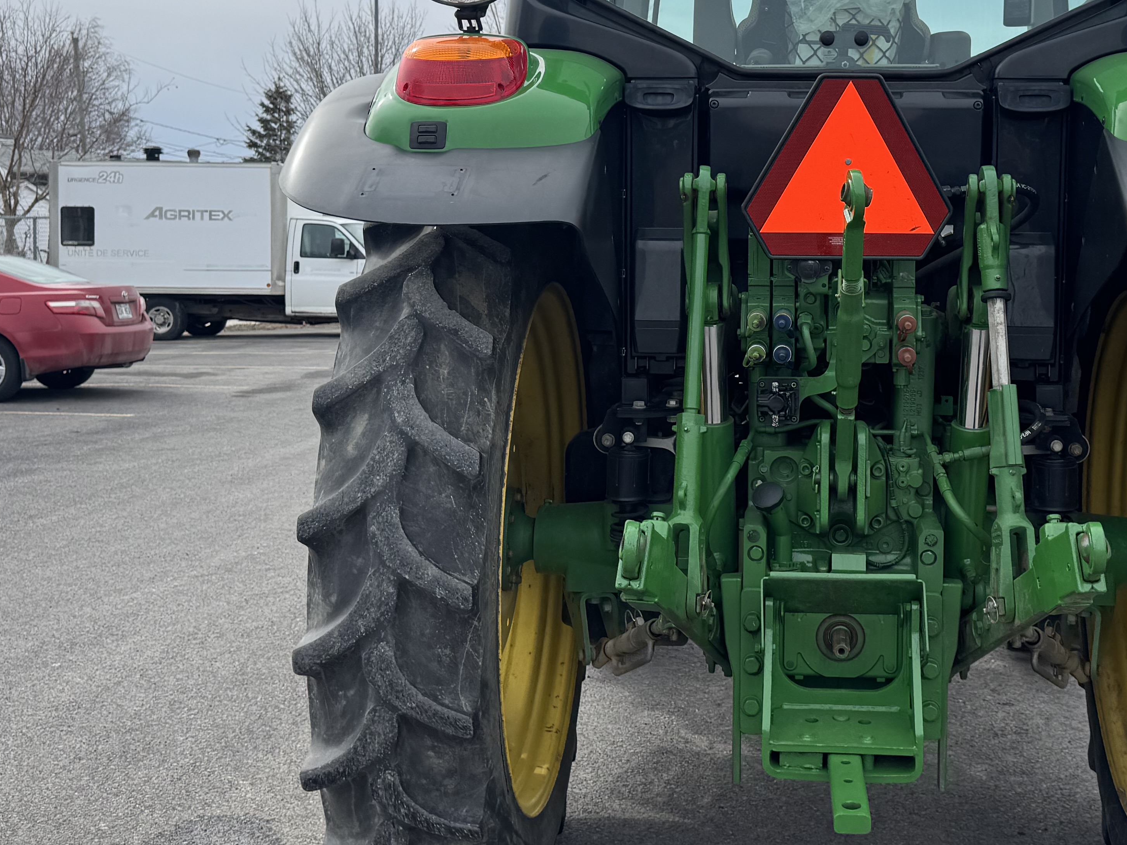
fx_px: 1530
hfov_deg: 40.1
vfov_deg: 30.6
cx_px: 721
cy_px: 277
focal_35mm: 47
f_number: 1.78
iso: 80
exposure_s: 1/4049
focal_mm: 6.76
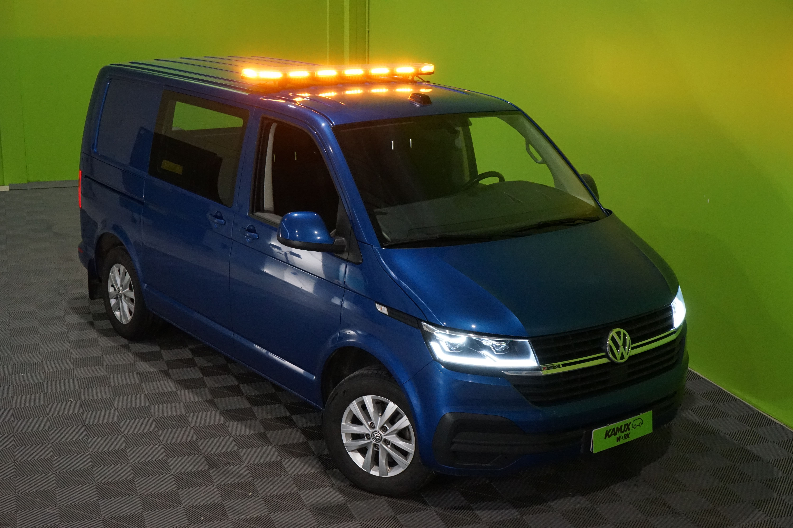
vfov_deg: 27.5
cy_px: 264
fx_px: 1079
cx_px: 396
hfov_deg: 40.3
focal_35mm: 49
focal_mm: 49
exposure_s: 1/125
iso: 6400
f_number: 13
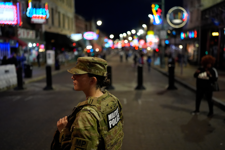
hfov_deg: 54.4
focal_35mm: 35
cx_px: 112
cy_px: 75
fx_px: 219
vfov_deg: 37.9
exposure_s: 1/1250
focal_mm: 35
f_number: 1.4
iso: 3200
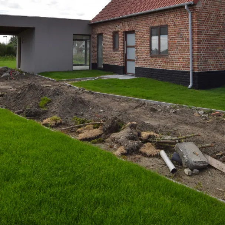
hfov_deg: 48.4
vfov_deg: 44.9
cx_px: 122
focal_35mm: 34
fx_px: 250
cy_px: 31
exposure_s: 1/200
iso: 100
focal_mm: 10
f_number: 10
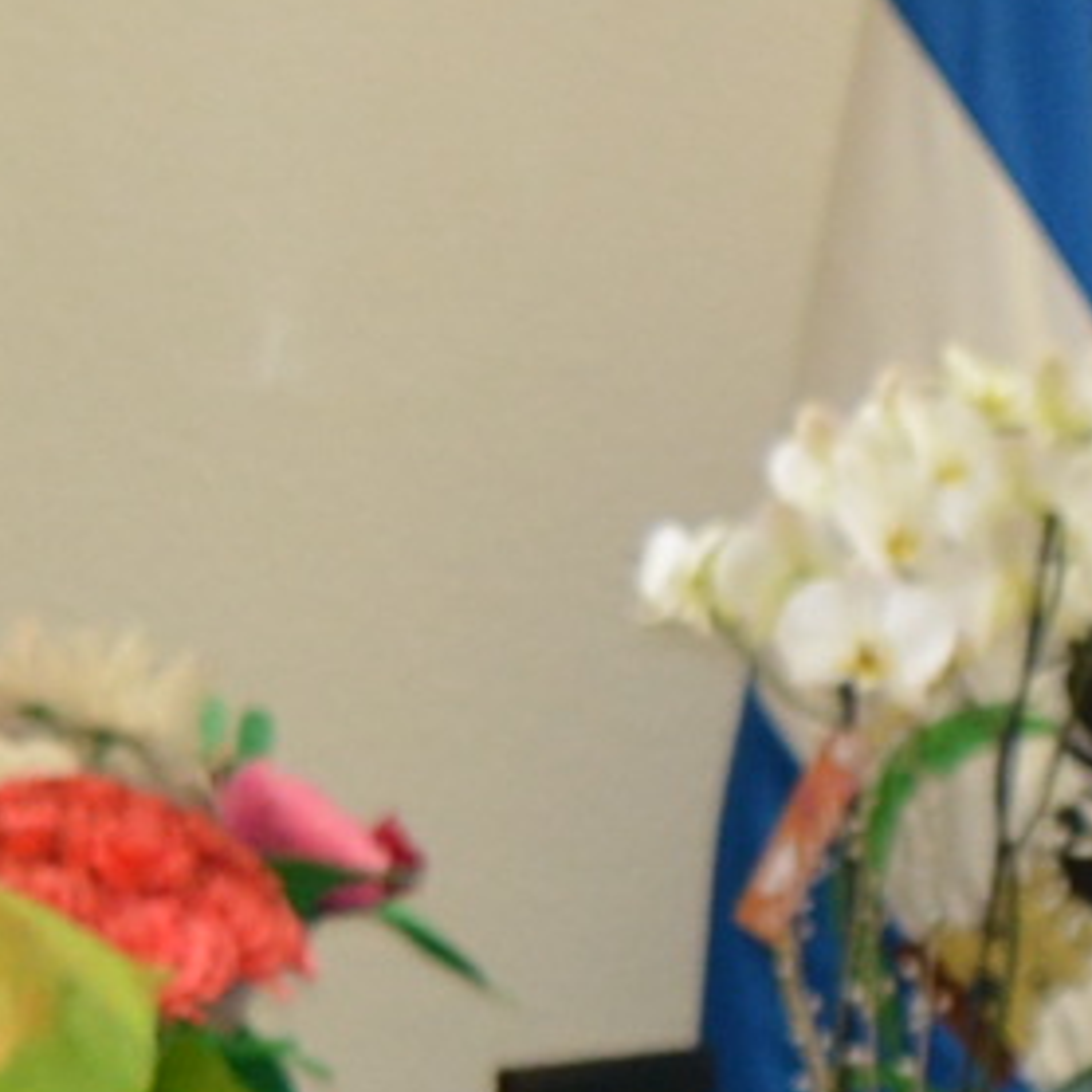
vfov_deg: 4.3
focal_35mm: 398
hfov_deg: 4.3
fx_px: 14189
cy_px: 2785
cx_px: 2644
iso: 450
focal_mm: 29
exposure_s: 1/60
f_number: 4.2
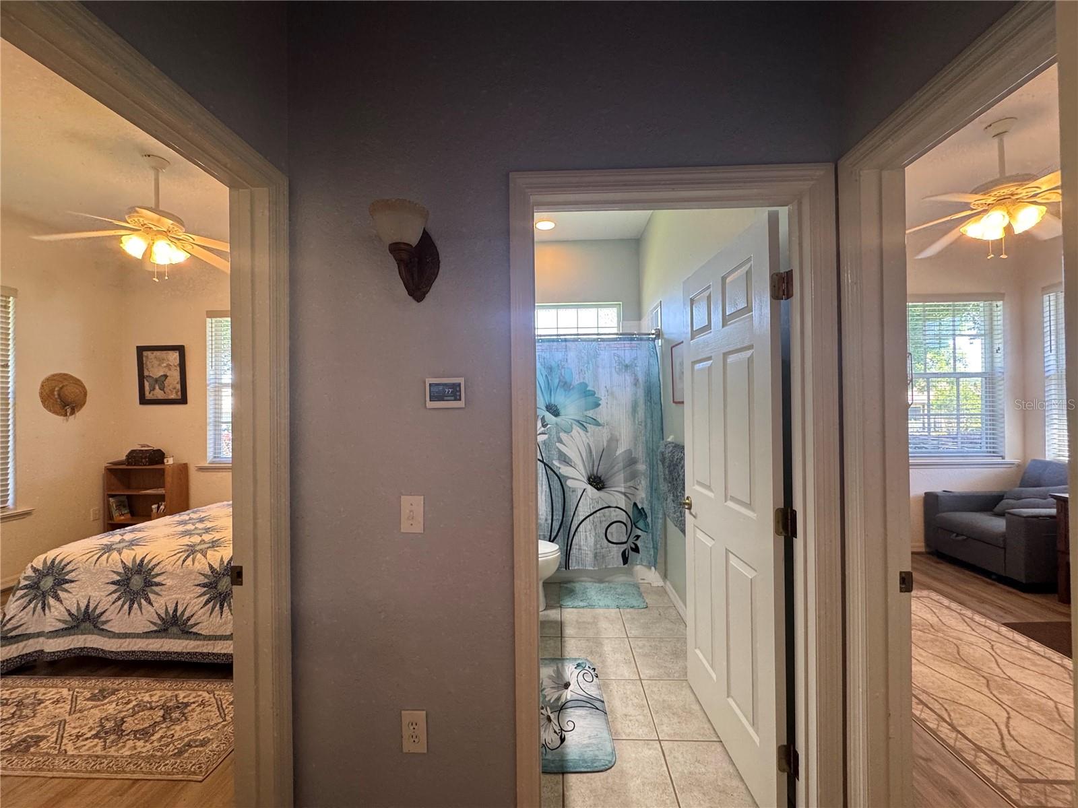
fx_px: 436
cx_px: 539
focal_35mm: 14
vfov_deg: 85.7
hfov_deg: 102.1
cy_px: 404
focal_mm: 2.22
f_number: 2.2
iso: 250
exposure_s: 1/60
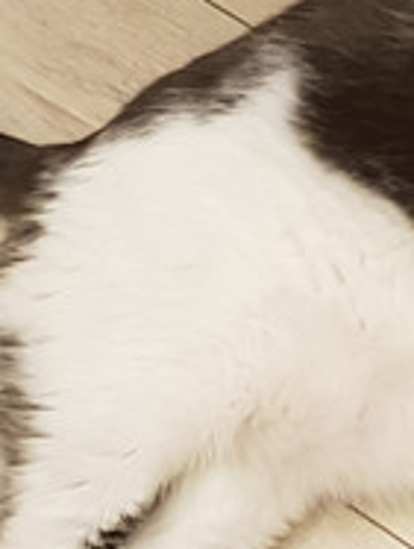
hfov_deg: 9.3
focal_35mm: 148
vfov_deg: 13.3
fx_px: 2352
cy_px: 241
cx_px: 862
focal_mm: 4.3
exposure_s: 1/33
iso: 250
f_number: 1.7
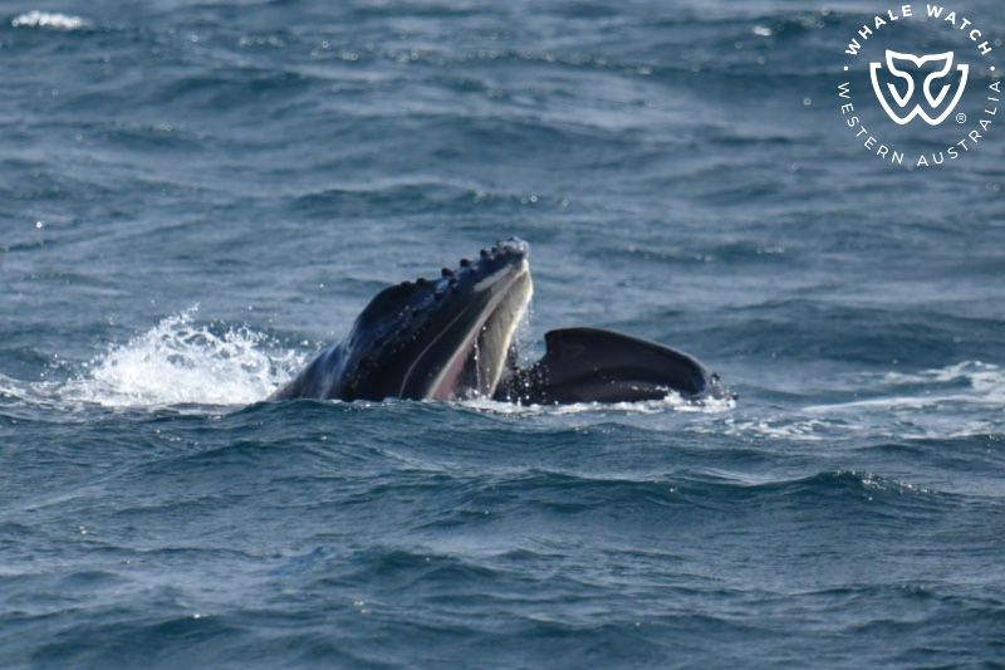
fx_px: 16745
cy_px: 335
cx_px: 502
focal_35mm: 600
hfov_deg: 3.4
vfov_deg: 2.3
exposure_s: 1/8000
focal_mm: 600
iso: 1400
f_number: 6.3
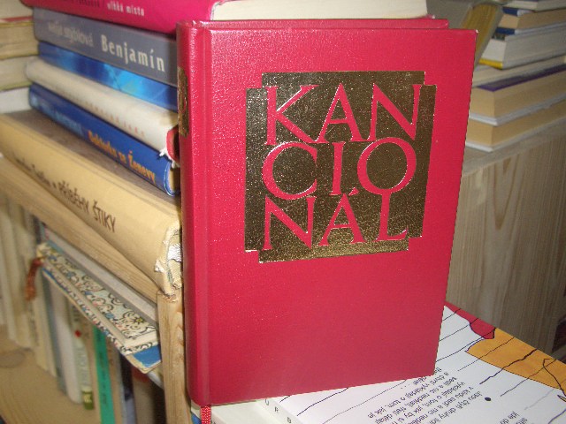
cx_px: 283
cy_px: 212
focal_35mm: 41
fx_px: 670
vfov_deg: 35.1
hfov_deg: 45.8
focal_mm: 6.8
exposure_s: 1/60
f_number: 2.8
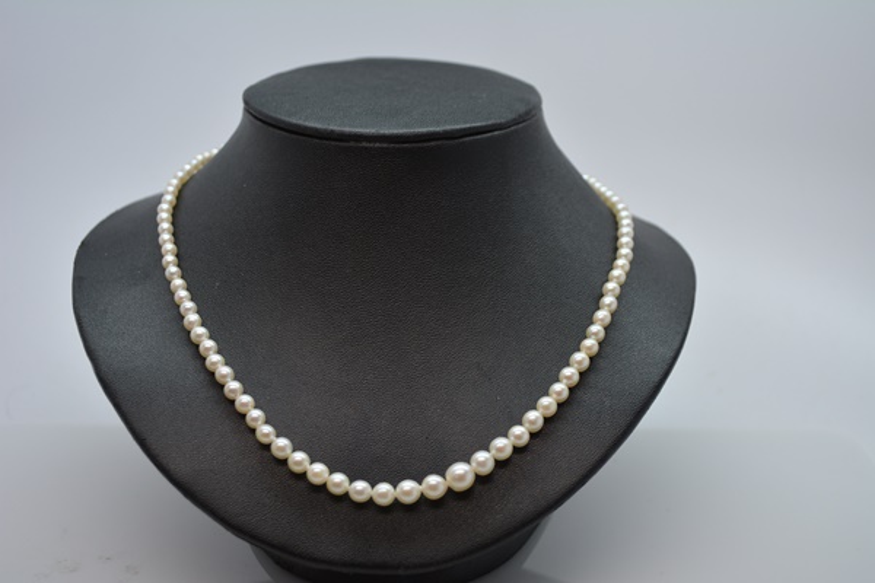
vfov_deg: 25.1
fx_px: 1312
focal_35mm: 54
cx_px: 438
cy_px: 292
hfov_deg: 36.9
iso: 360
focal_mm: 36
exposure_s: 1/125
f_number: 5.6
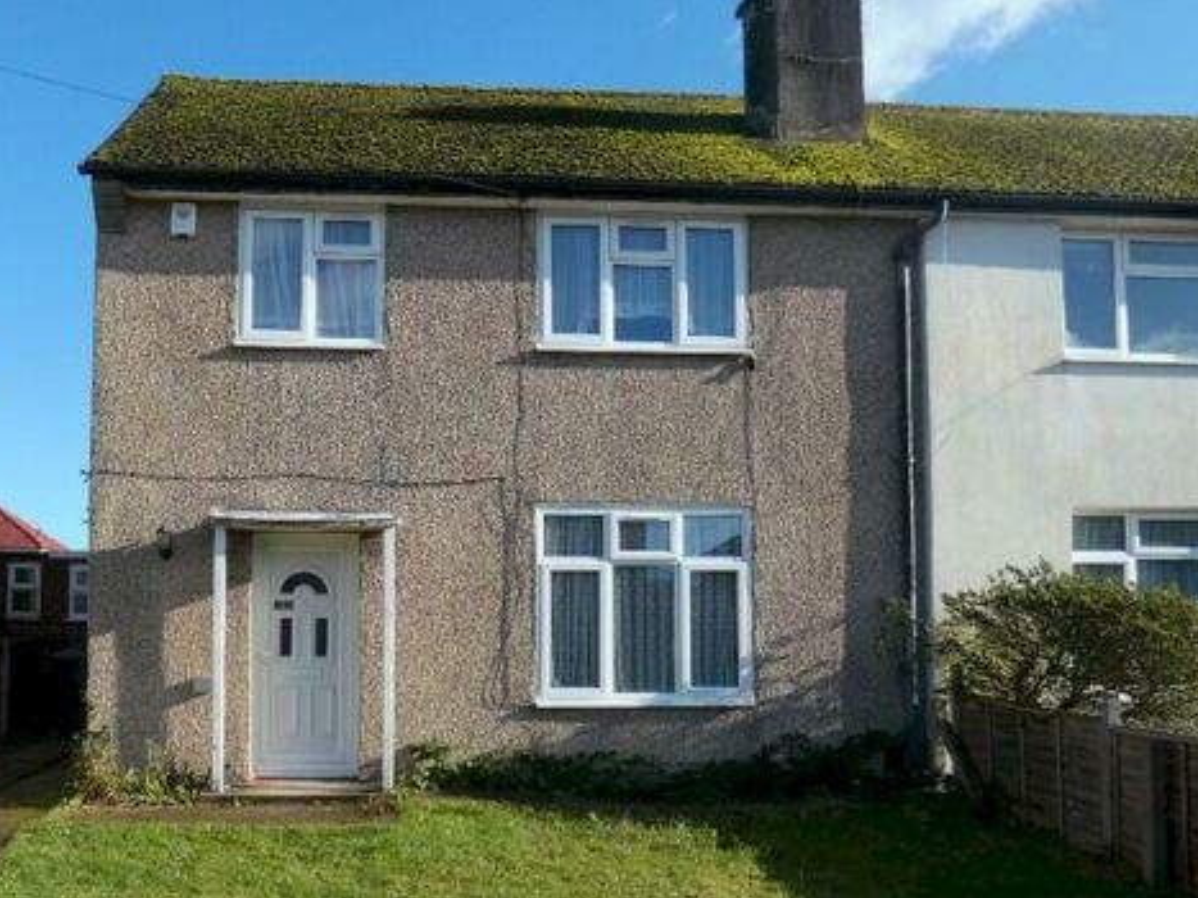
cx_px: 382
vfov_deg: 46.1
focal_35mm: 30
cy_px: 589
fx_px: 1038
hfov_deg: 58.4
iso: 80
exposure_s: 1/800
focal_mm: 3.6
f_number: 2.8
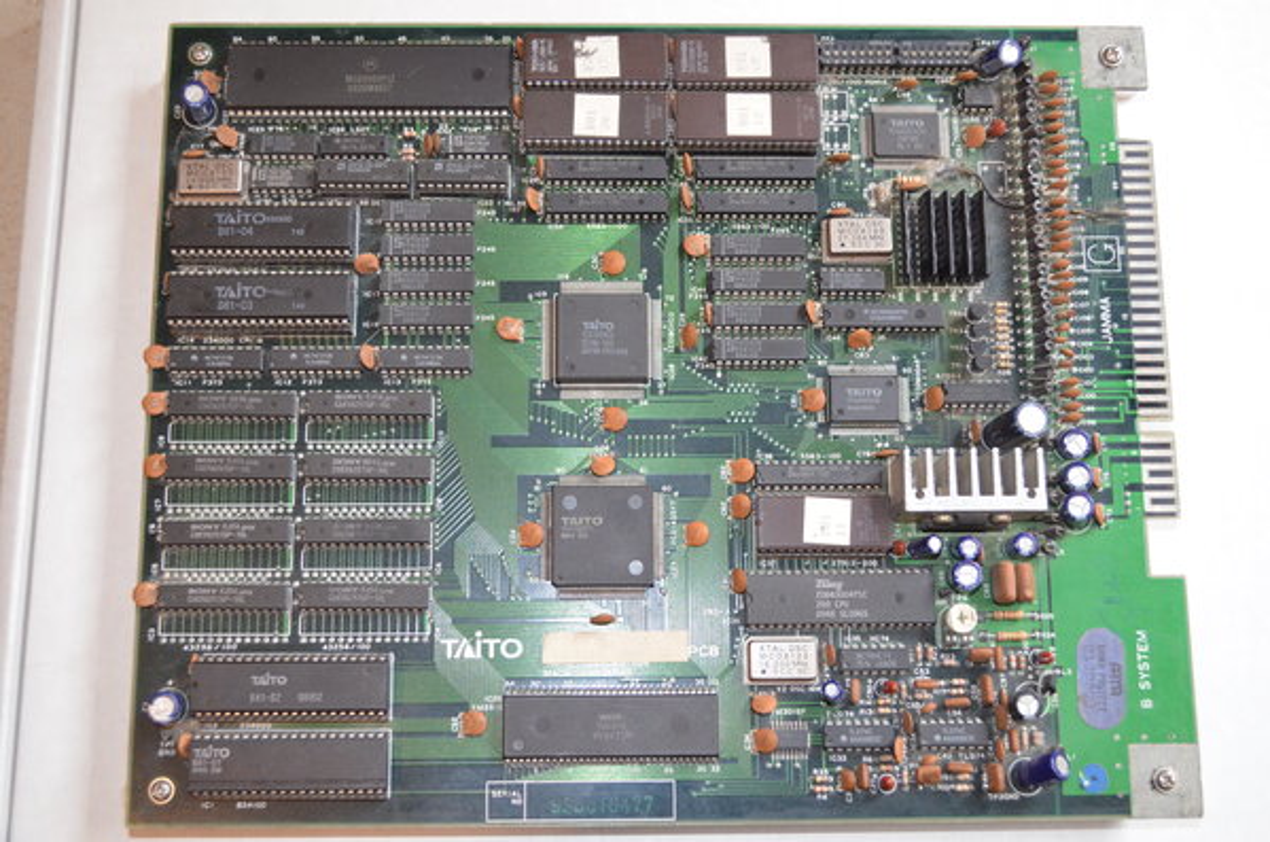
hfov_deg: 45.0
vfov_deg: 30.7
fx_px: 1532
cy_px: 421
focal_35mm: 44
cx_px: 635
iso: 1800
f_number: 4.5
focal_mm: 29
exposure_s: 1/60
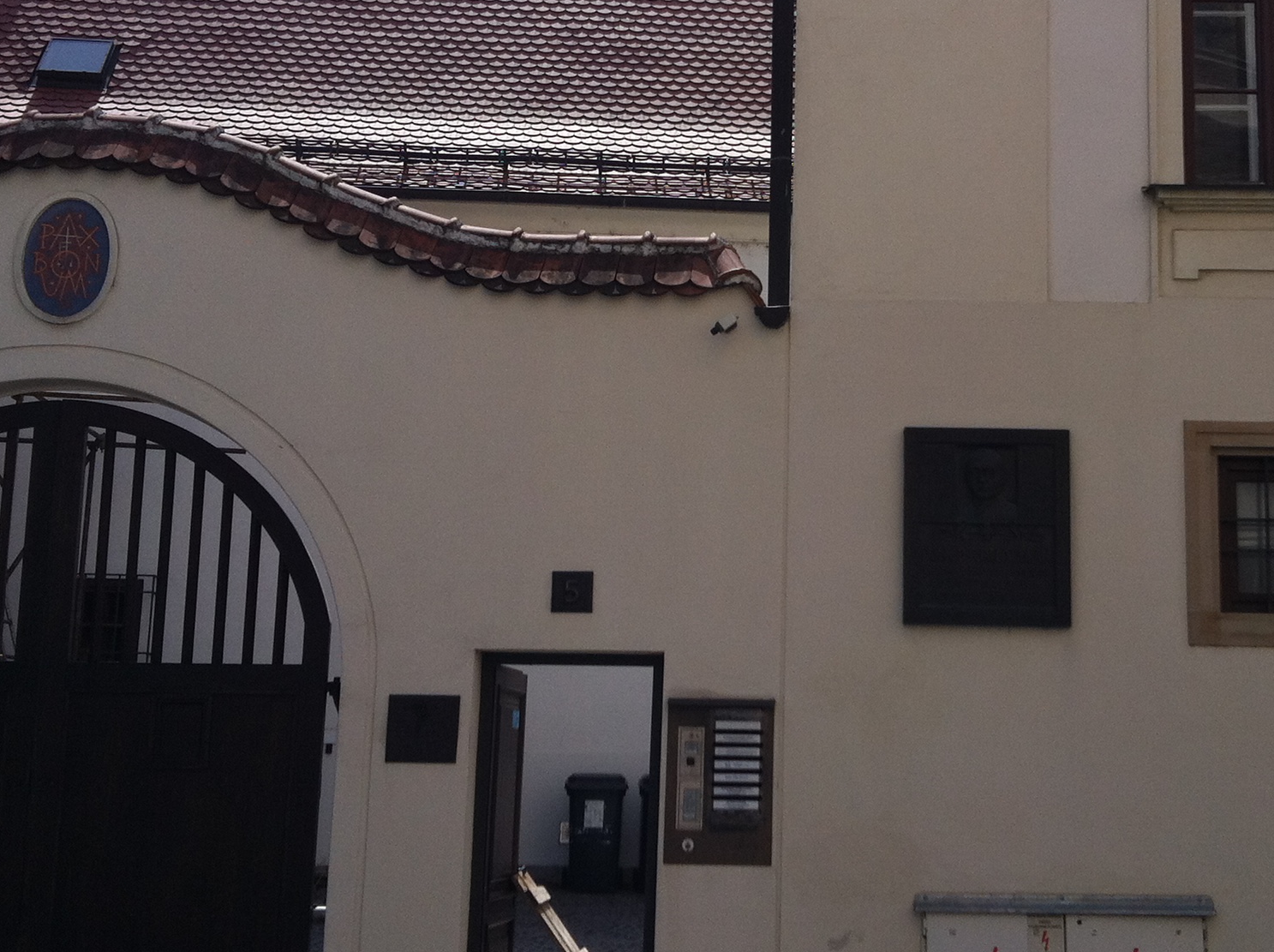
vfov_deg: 23.9
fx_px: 2242
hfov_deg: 31.6
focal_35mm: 61
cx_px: 789
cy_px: 370
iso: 80
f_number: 2.8
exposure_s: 1/1508
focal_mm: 3.85
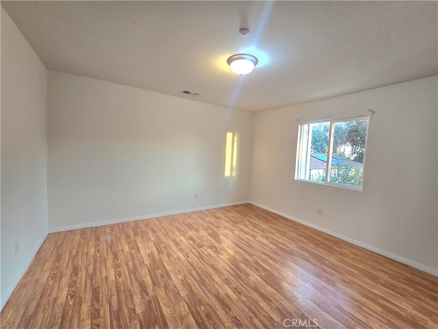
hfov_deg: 106.2
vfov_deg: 89.9
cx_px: 219
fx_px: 164
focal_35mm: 13
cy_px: 164
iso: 200
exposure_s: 1/60.2
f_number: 2.2
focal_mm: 2.2
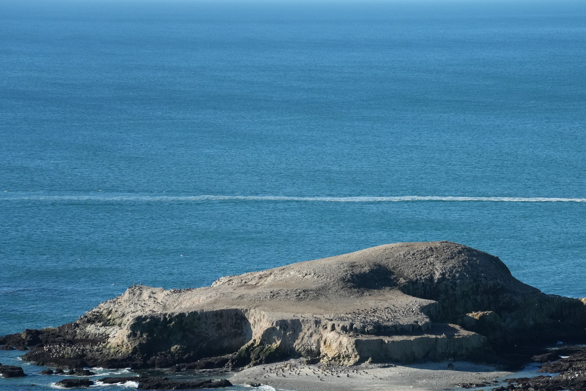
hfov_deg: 11.4
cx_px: 429
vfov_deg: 7.6
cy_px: 290
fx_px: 2930
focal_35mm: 180
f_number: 6.3
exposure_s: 1/2000
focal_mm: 113
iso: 800
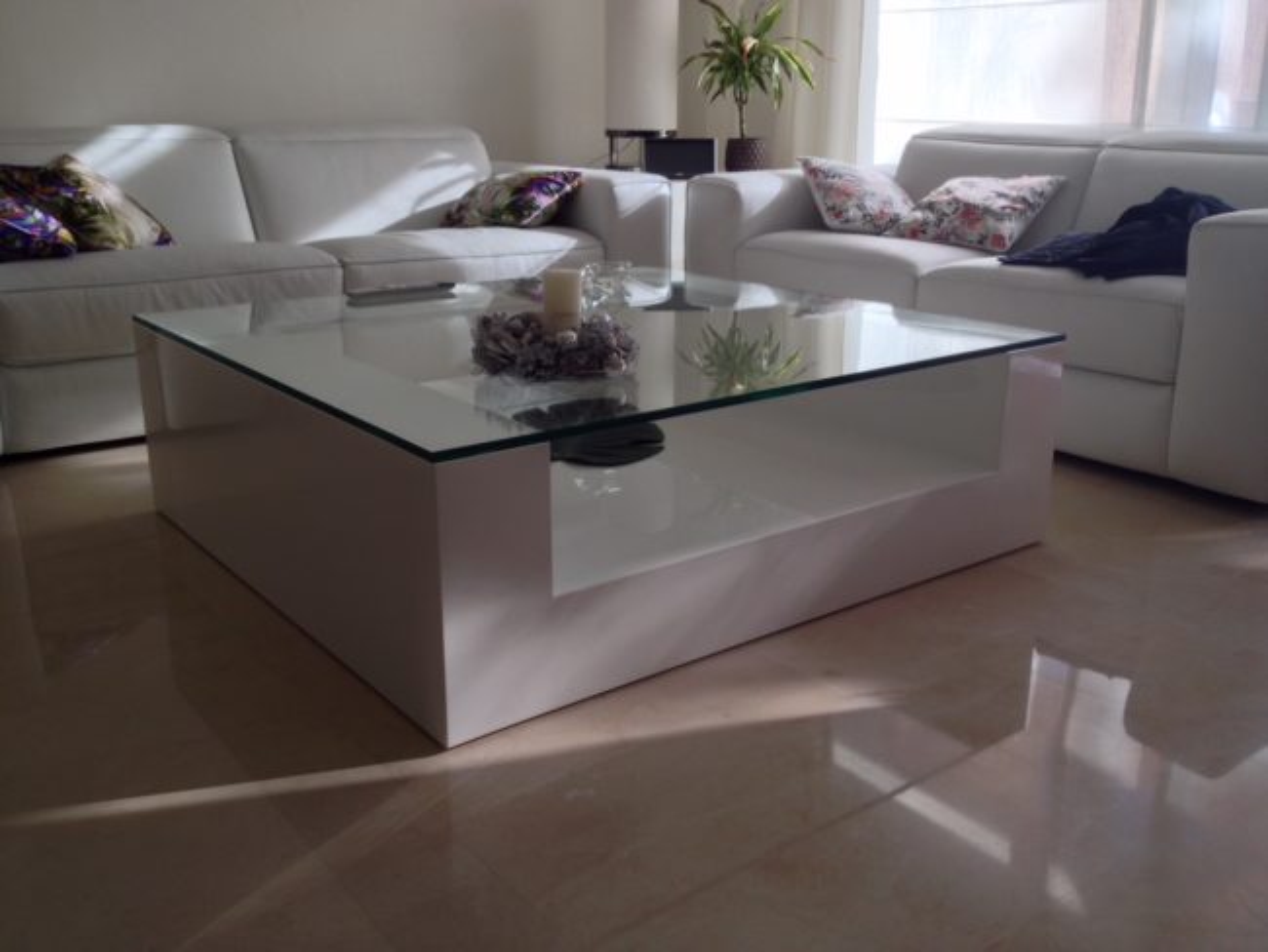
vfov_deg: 40.7
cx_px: 634
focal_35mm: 35
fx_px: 1283
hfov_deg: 52.6
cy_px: 476
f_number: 2.4
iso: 50
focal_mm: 4.28
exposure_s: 1/230
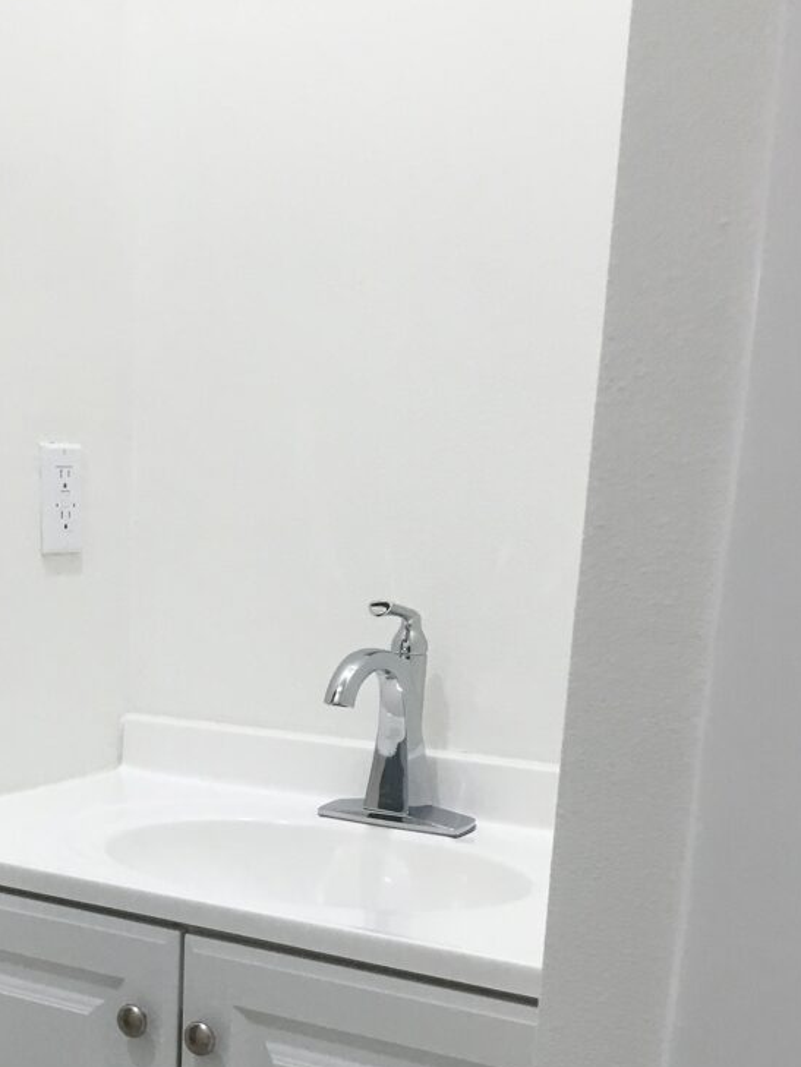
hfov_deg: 28.1
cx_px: 177
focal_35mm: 51
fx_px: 1573
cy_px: 865
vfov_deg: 36.1
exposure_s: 1/30
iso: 32
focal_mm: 3.3
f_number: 2.4
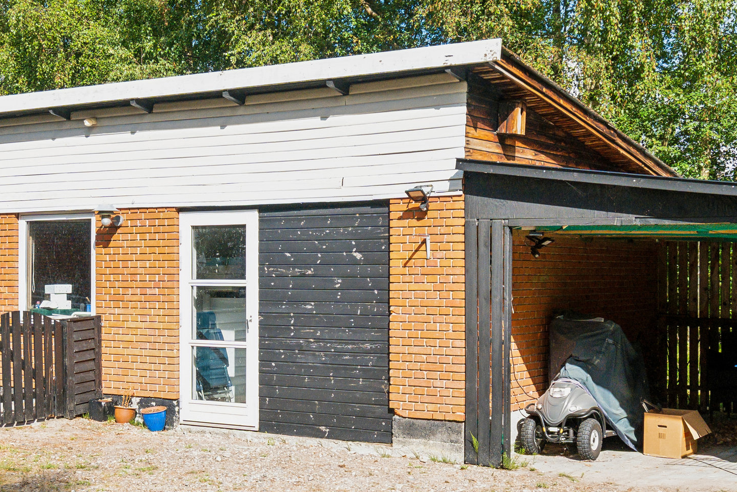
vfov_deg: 23.3
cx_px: 333
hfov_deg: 34.5
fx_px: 1188
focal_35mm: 58
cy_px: 333
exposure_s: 1/5000
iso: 2000
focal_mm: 28
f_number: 5
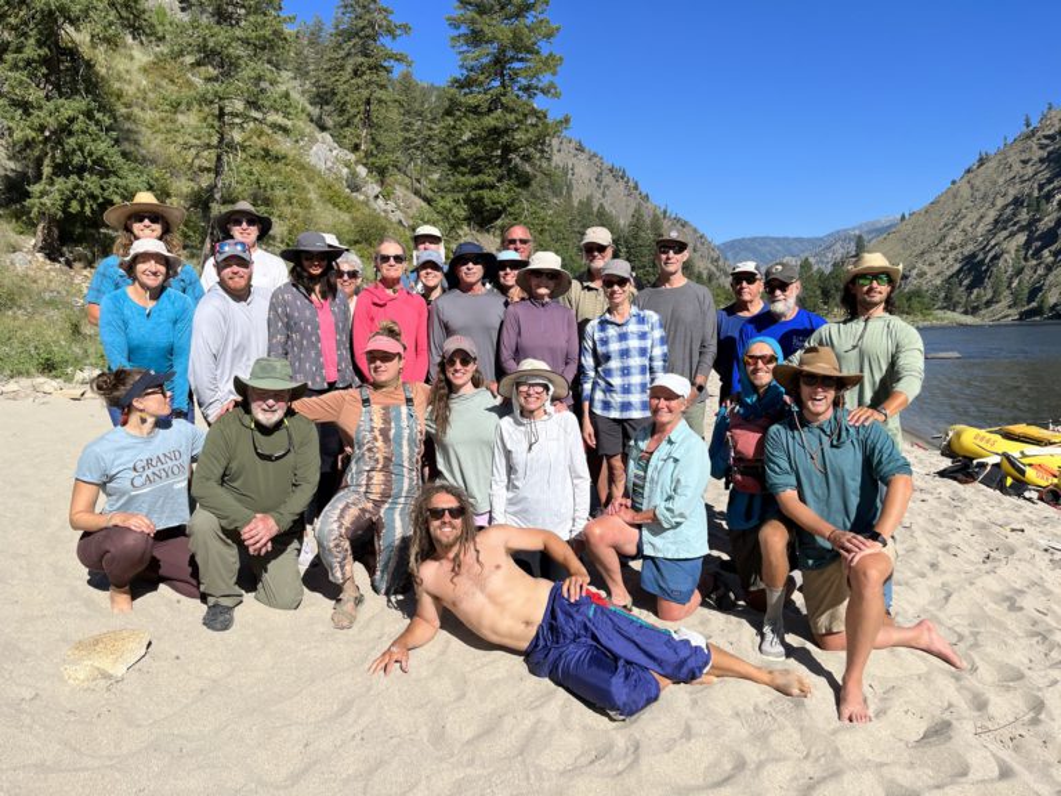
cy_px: 398
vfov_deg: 53.1
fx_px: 797
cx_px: 530
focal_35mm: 26
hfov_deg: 67.3
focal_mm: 5.1
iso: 50
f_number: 1.6
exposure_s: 1/3745
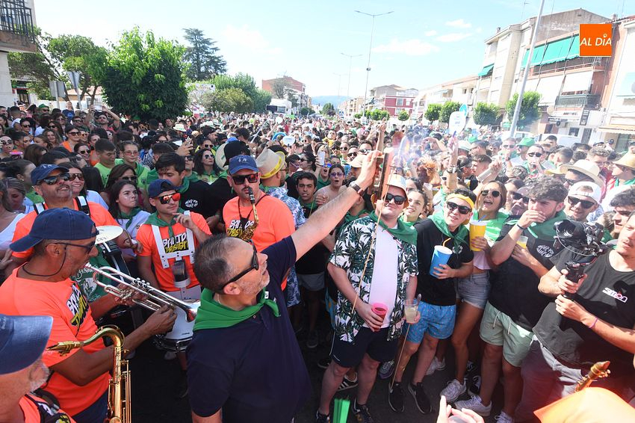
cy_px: 212
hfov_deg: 90.0
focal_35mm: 18
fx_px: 317
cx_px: 318
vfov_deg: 67.3
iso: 160
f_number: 6.3
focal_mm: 12
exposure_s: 1/160
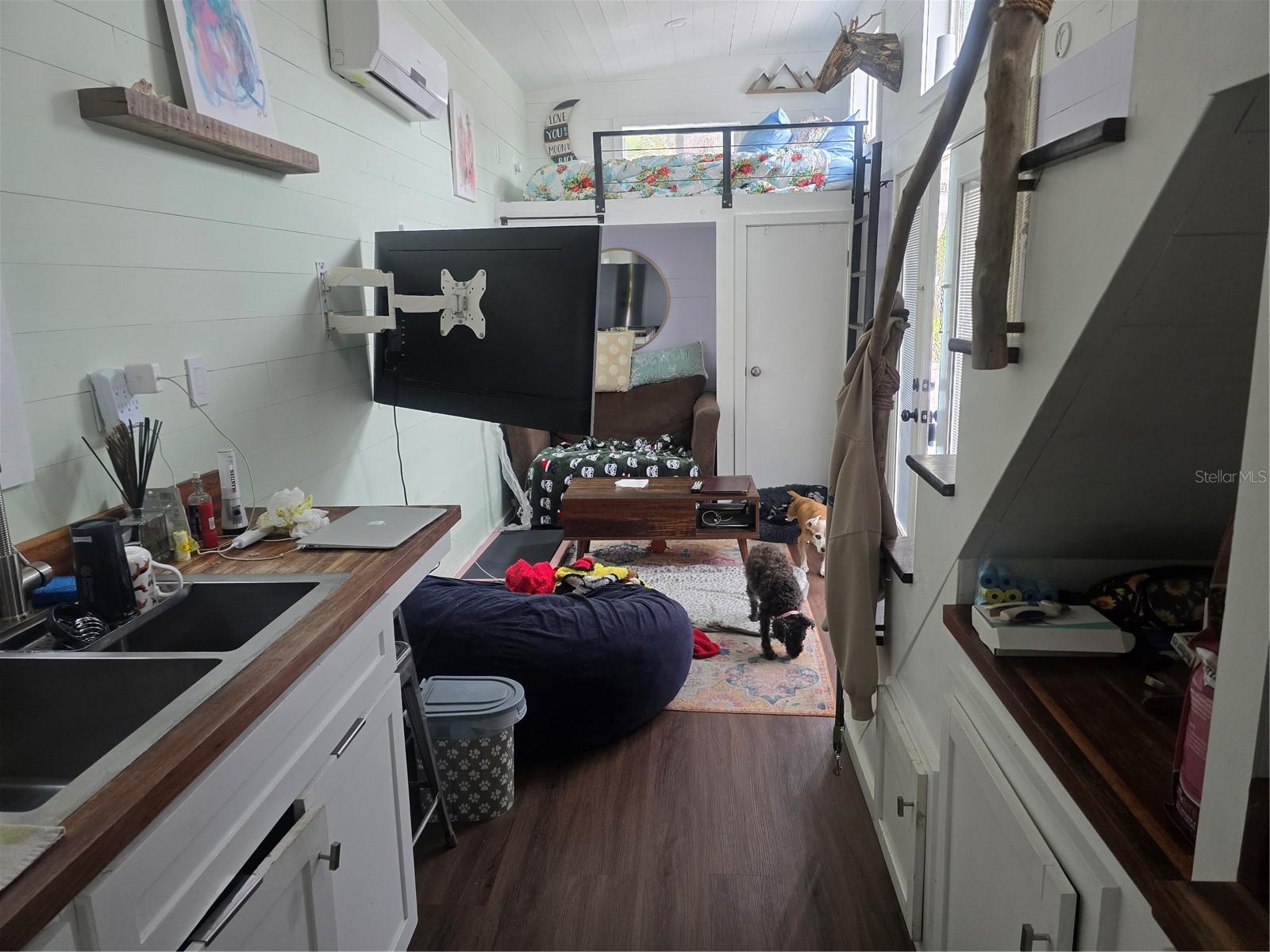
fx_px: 844
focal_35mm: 23
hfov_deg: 73.9
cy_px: 476
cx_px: 635
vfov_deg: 58.9
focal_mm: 6.3
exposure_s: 1/120
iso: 320
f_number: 1.7
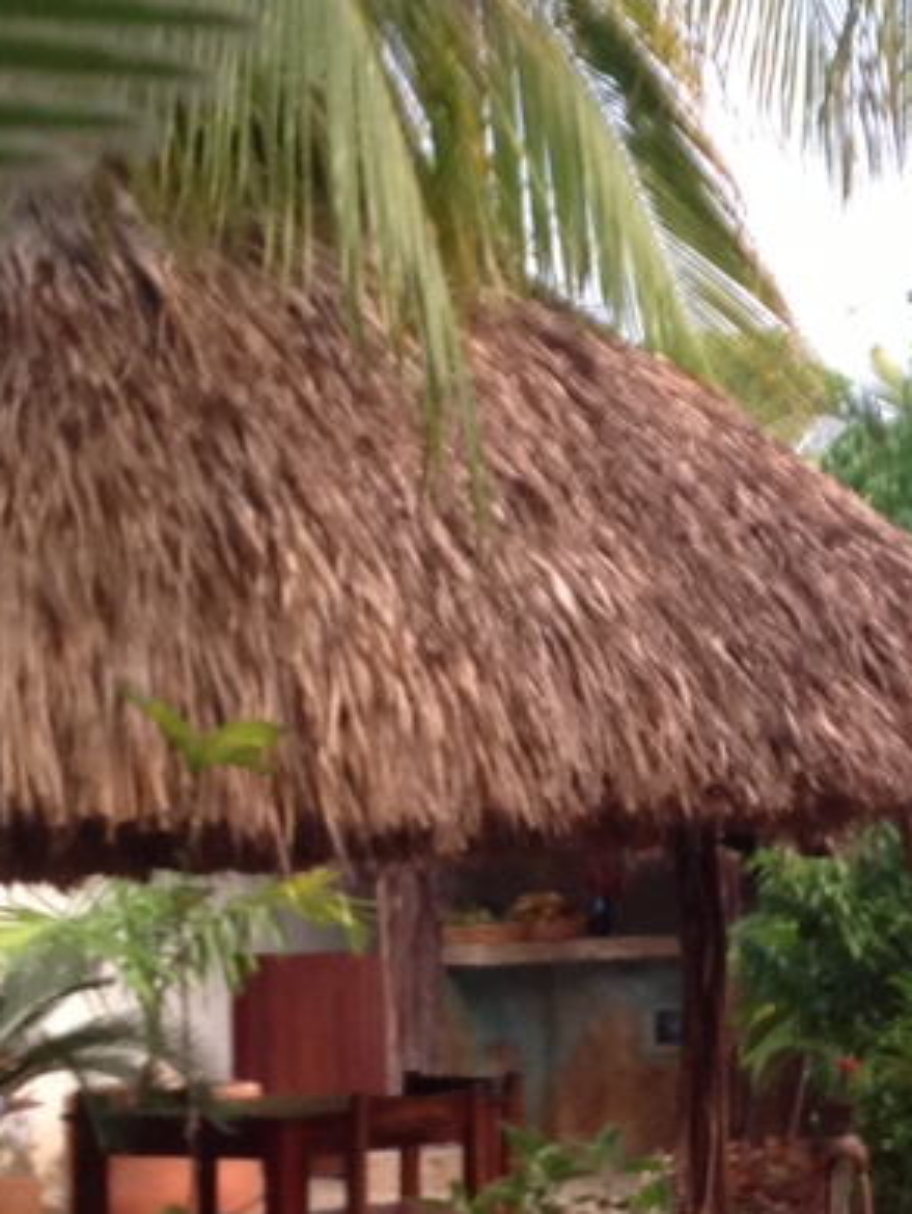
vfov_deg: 17.0
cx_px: 1149
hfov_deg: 12.4
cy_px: 660
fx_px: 4070
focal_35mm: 116
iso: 125
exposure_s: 1/15
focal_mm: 4.28
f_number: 2.4
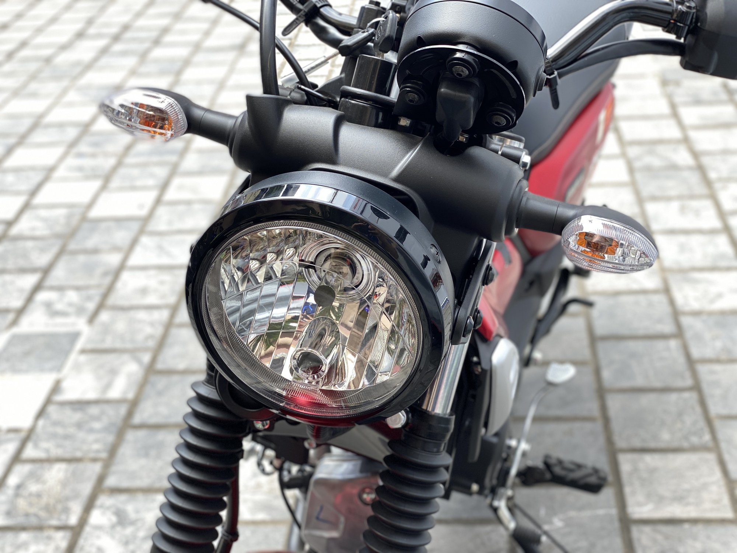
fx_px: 1107
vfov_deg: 28.0
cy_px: 276
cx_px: 368
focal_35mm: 52
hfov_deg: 36.8
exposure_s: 1/122
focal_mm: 6
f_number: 2
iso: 32
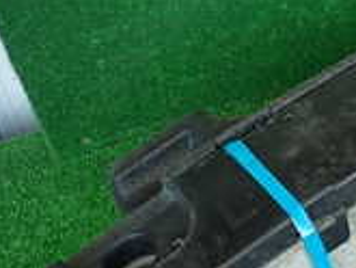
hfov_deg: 19.1
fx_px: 937
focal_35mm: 91
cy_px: 117
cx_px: 520
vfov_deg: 16.3
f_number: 2
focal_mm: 4.5
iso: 160
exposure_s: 1/60
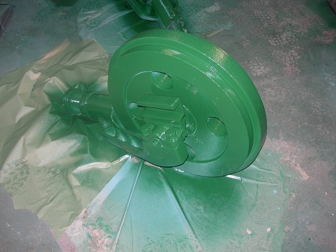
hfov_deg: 49.0
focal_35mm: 38
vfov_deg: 37.7
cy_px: 126
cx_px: 168
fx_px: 369
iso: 171
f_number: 2.8
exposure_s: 1/60.1
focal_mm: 7.8
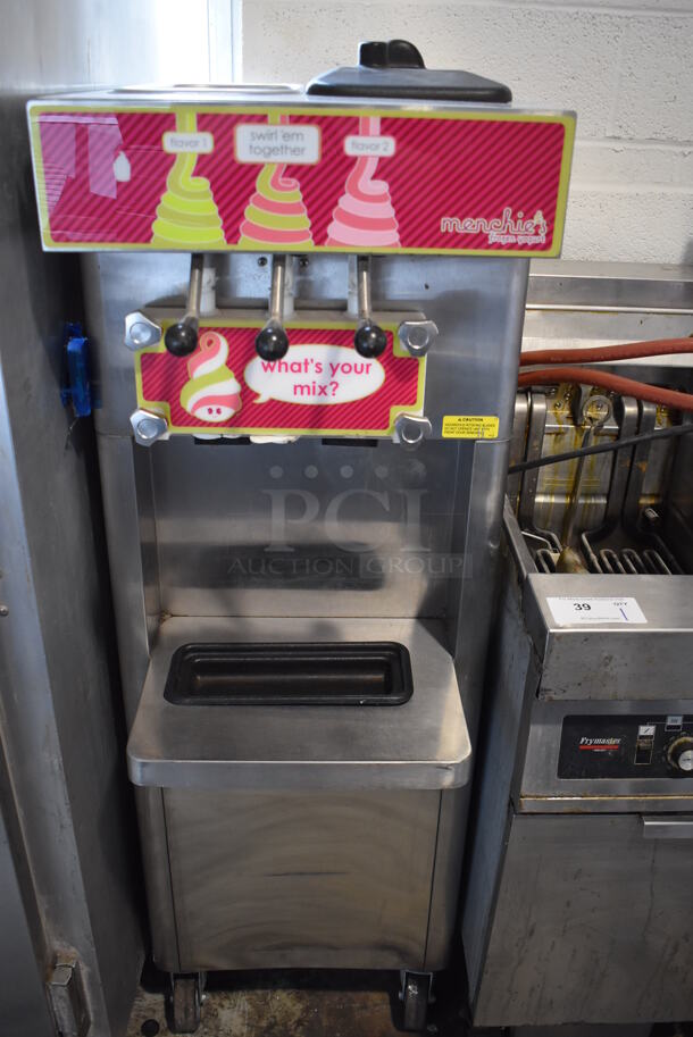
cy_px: 518
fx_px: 908
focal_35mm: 32
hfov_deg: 41.8
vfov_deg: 59.5
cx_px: 346
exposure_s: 1/125
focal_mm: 21
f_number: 3.8
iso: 1600
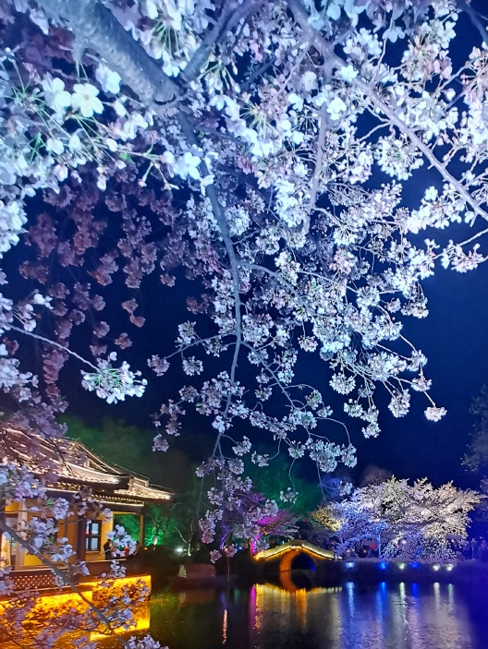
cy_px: 500
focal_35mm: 29
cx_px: 317
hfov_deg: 47.6
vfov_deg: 57.9
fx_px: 545
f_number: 2.2
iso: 800
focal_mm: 2.23
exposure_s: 7
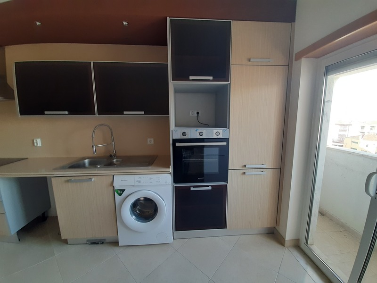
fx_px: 142
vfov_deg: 89.9
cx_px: 188
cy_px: 142
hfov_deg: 106.2
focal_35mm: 13
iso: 80
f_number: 2.2
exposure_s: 1/50
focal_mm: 1.42
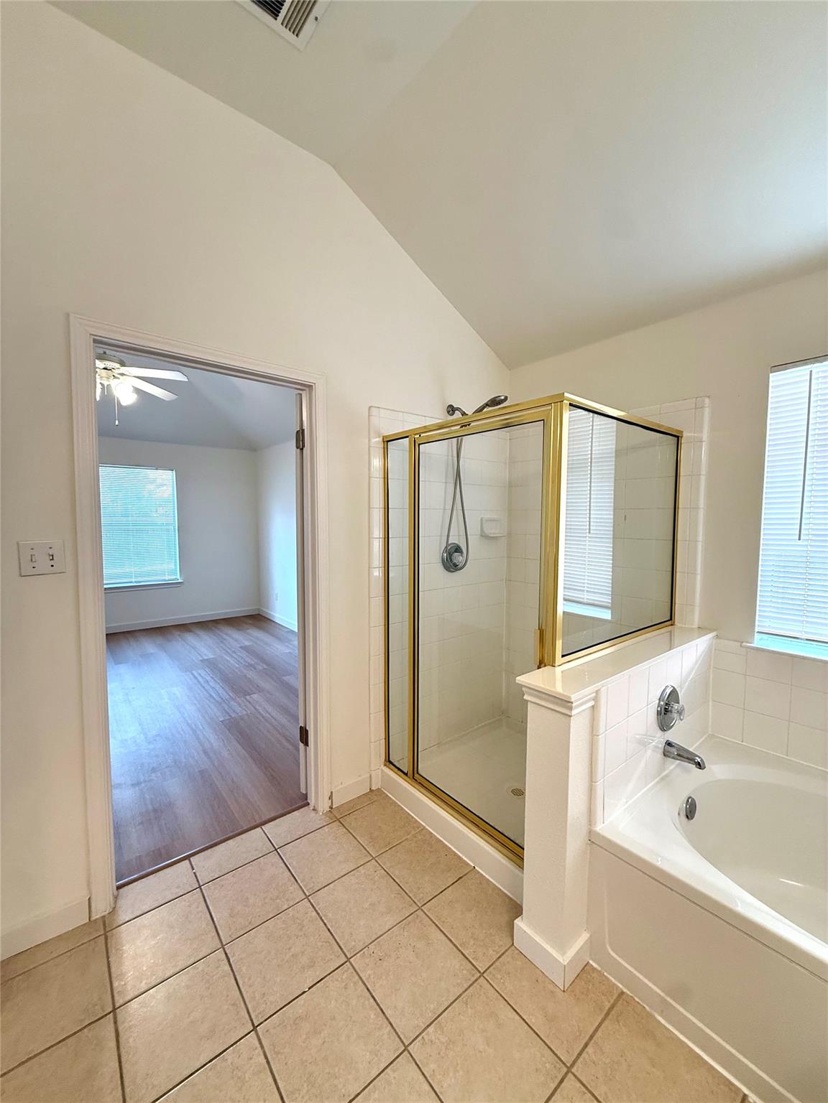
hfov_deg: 85.7
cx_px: 414
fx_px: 446
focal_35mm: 14
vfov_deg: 102.1
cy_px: 552
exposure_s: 1/120
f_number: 2.2
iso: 160
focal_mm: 2.22
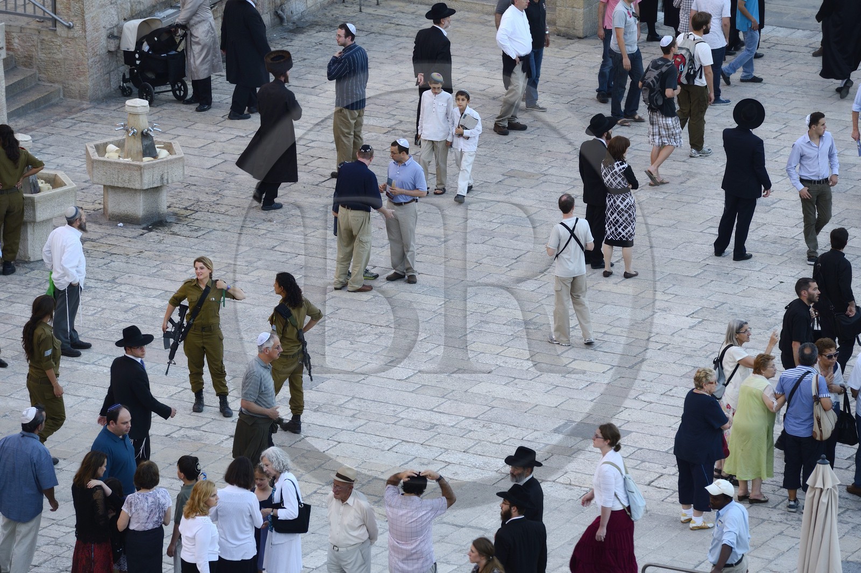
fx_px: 4782
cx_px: 430
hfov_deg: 10.3
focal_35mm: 200
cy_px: 286
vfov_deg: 6.9
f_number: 6.3
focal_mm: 200
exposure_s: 1/160
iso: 800
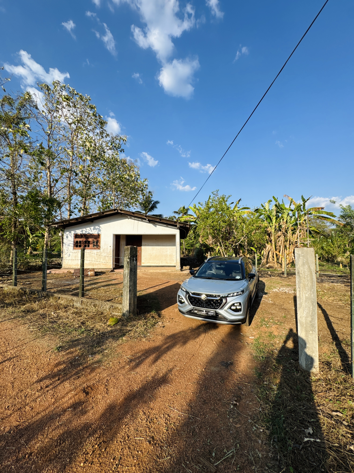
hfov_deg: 85.7
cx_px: 177
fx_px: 191
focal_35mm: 14
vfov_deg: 102.1
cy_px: 236
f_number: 2.2
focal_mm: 2.22
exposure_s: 1/1449
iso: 40
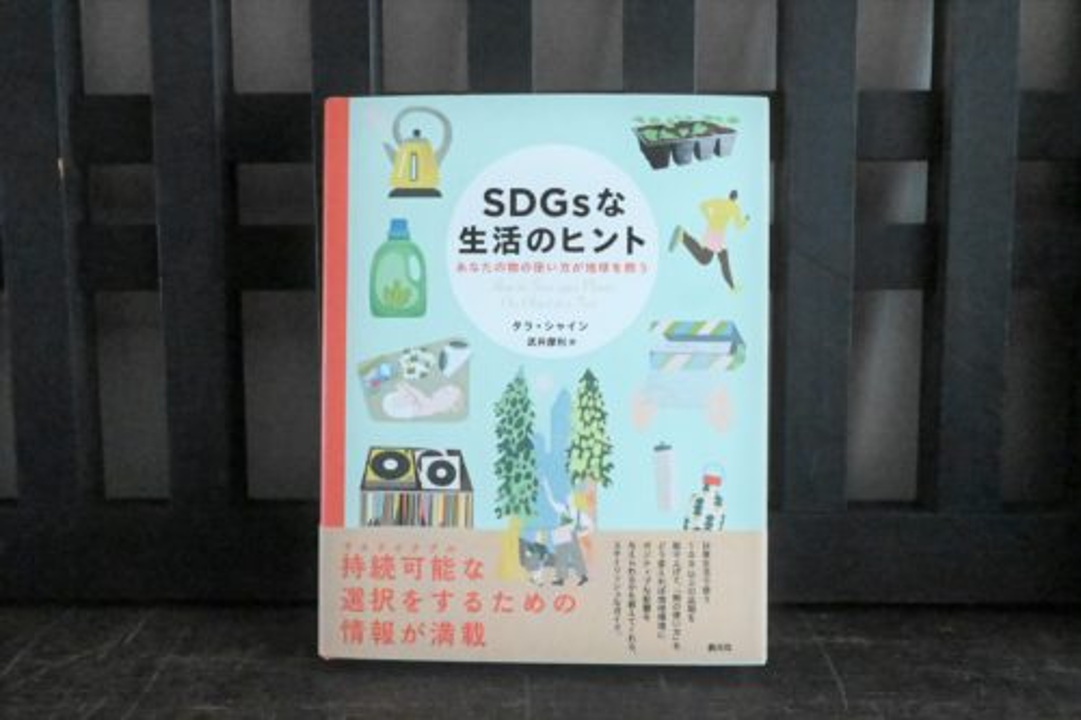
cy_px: 360
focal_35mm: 24
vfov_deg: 53.1
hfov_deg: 73.8
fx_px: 720
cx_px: 540
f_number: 10
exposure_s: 1/400
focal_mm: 24
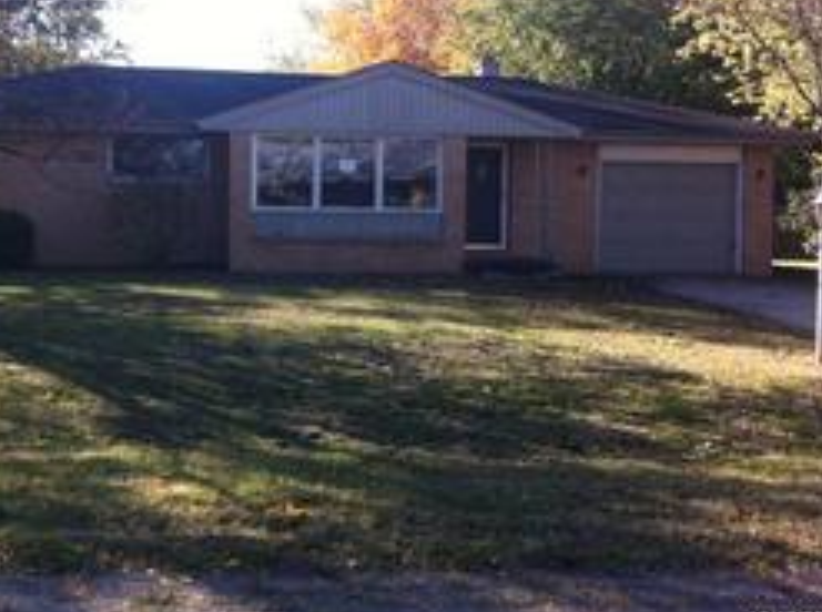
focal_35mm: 49
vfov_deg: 29.4
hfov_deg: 38.7
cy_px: 226
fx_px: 1161
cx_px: 300
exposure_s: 1/347
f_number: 2.8
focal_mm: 3.85
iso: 80
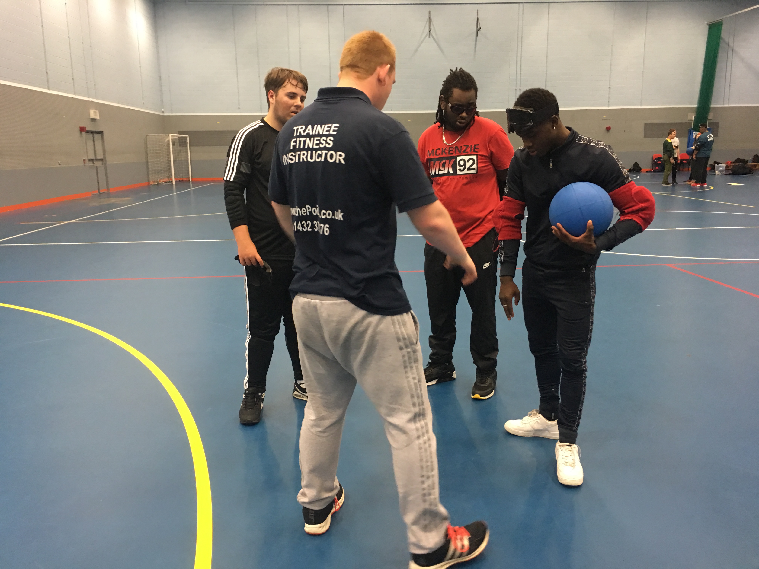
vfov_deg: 48.2
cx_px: 380
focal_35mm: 29
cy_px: 284
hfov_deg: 61.7
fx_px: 636
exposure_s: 1/17
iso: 100
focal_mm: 4.15
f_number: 2.2
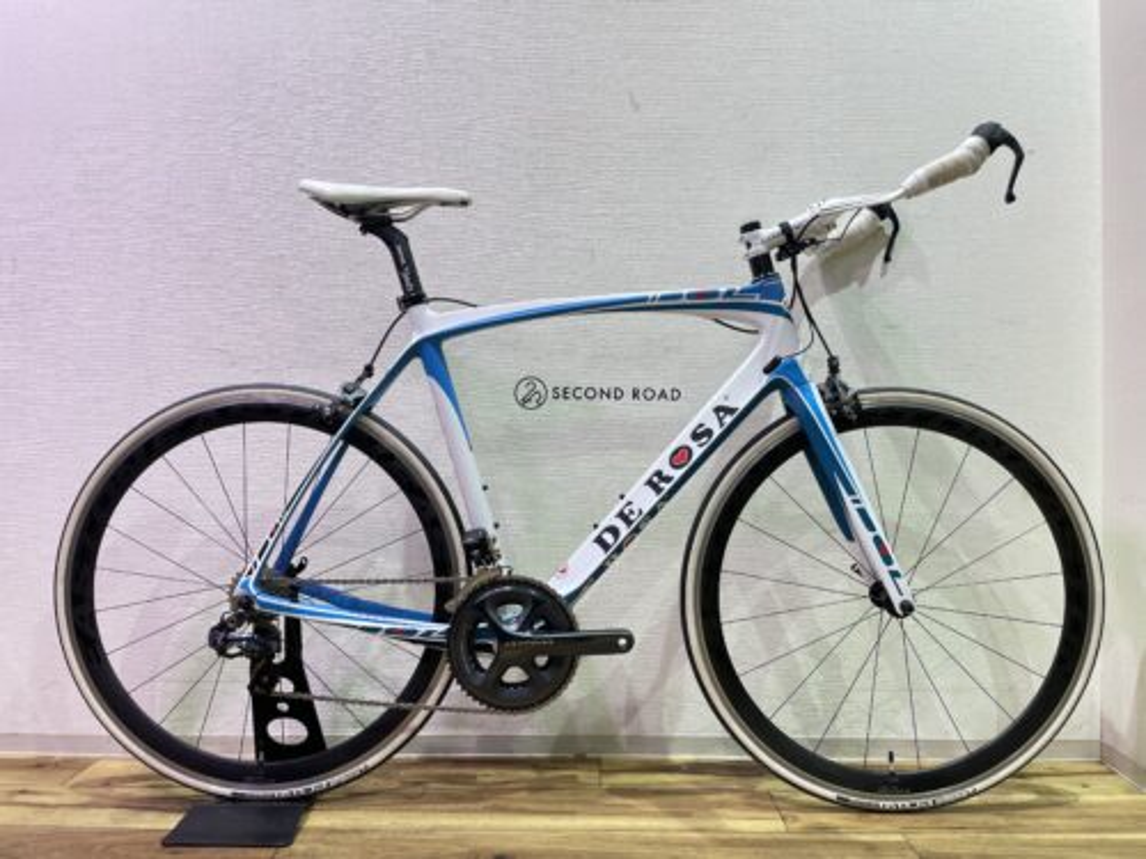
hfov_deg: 67.3
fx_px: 861
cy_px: 430
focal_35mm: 26
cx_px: 573
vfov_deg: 53.1
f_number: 1.6
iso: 80
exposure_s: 1/60
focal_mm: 4.2
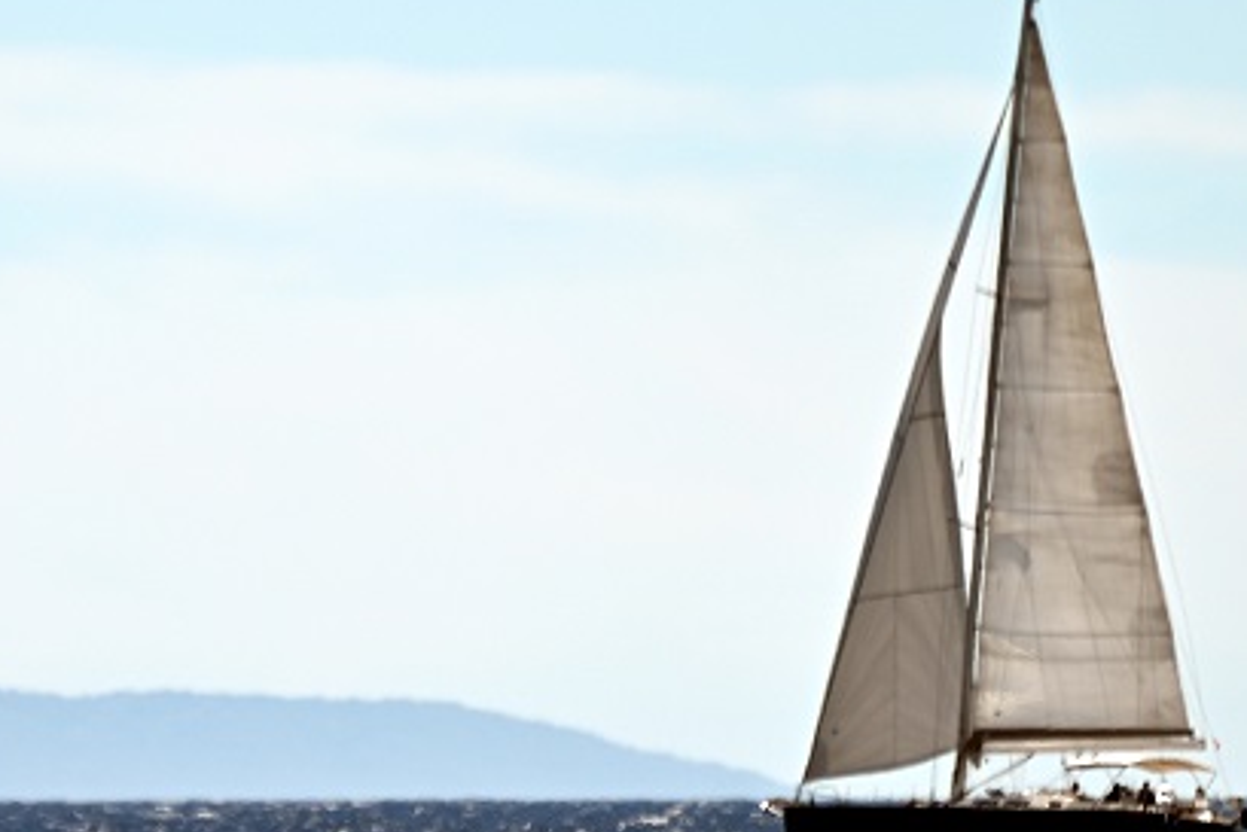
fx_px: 33021
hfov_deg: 2.2
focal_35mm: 953
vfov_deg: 1.4
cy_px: 450
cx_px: 244
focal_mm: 300
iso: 100
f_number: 5.6
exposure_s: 1/1000
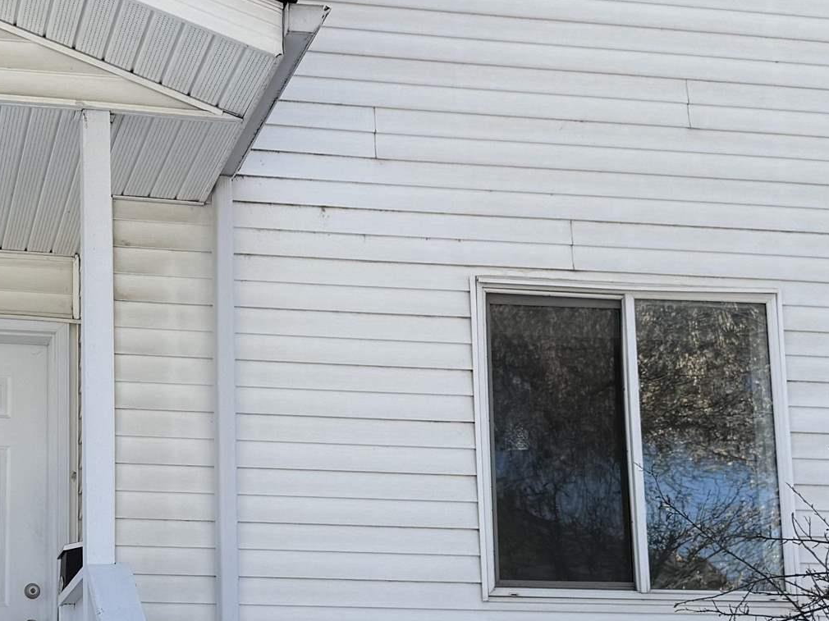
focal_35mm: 73
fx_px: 1748
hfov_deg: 26.2
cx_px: 175
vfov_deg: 19.8
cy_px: 536
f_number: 1.78
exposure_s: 1/2169
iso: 80
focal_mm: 6.76
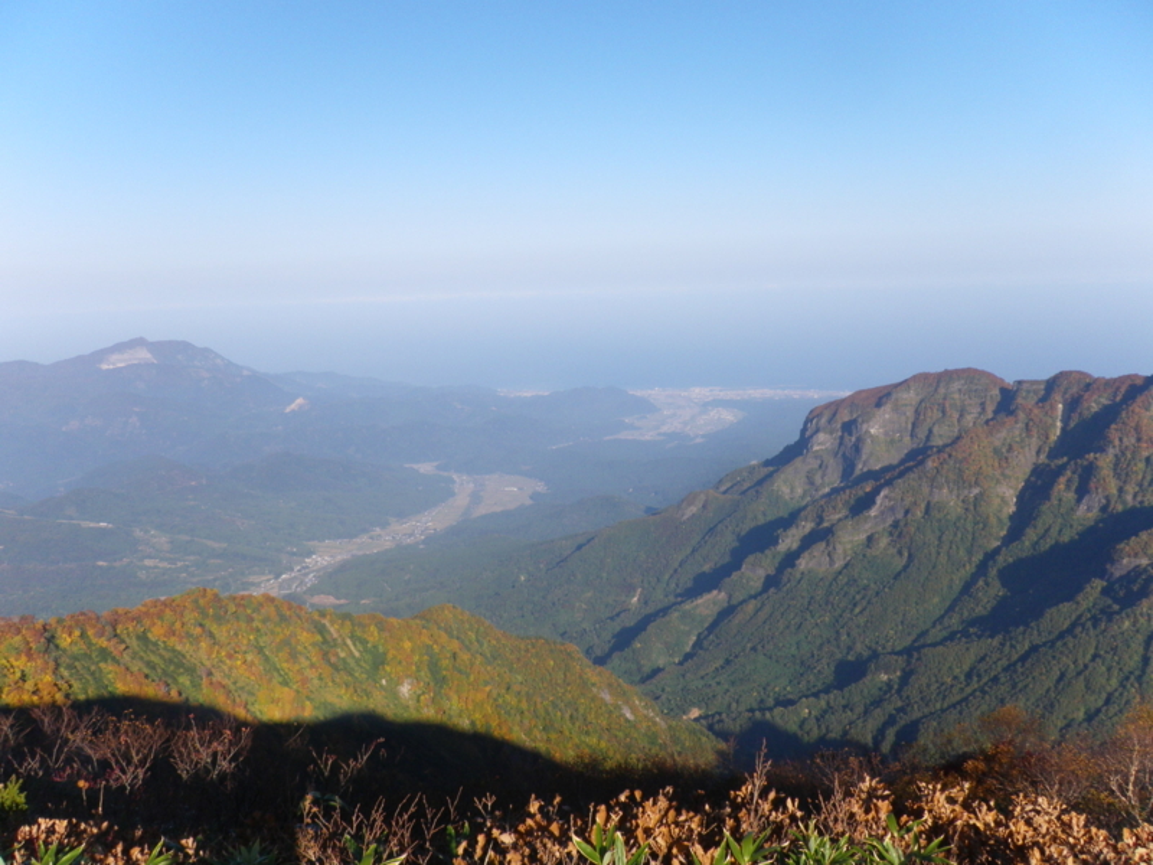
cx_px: 576
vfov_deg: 40.7
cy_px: 432
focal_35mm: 35
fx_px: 1166
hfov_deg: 52.6
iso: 64
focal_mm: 6.2
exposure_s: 1/200
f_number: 6.3
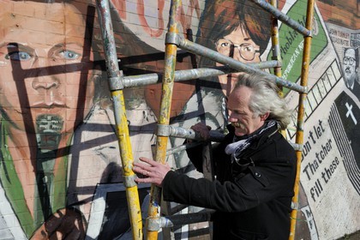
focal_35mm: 32
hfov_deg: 58.7
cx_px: 180
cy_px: 120
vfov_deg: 41.1
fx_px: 320
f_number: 13
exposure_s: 1/400
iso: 400
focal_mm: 32
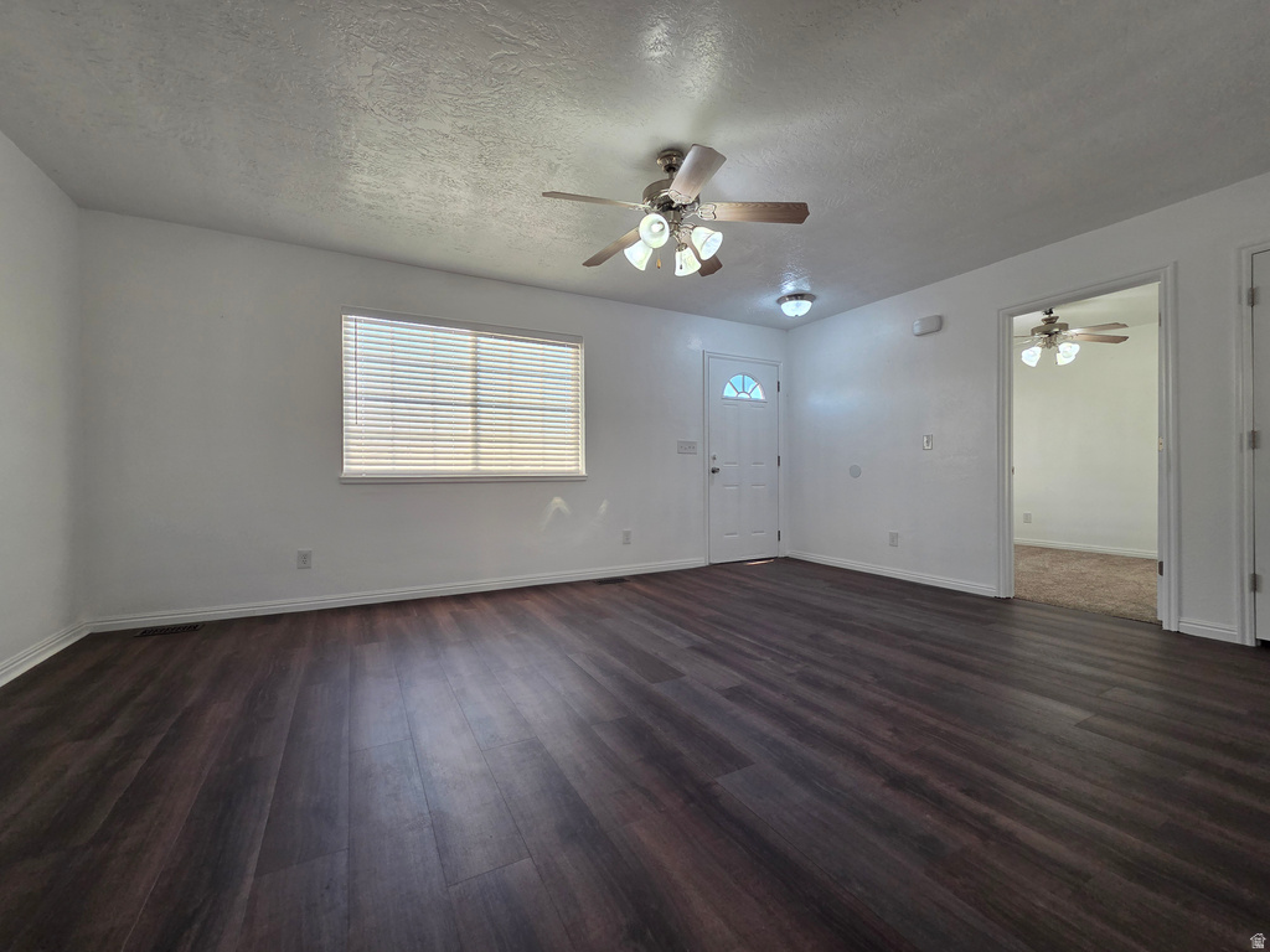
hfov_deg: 106.2
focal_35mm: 13
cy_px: 476
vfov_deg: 89.9
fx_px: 477
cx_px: 635
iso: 160
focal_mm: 2.2
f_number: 2.2
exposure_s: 1/120
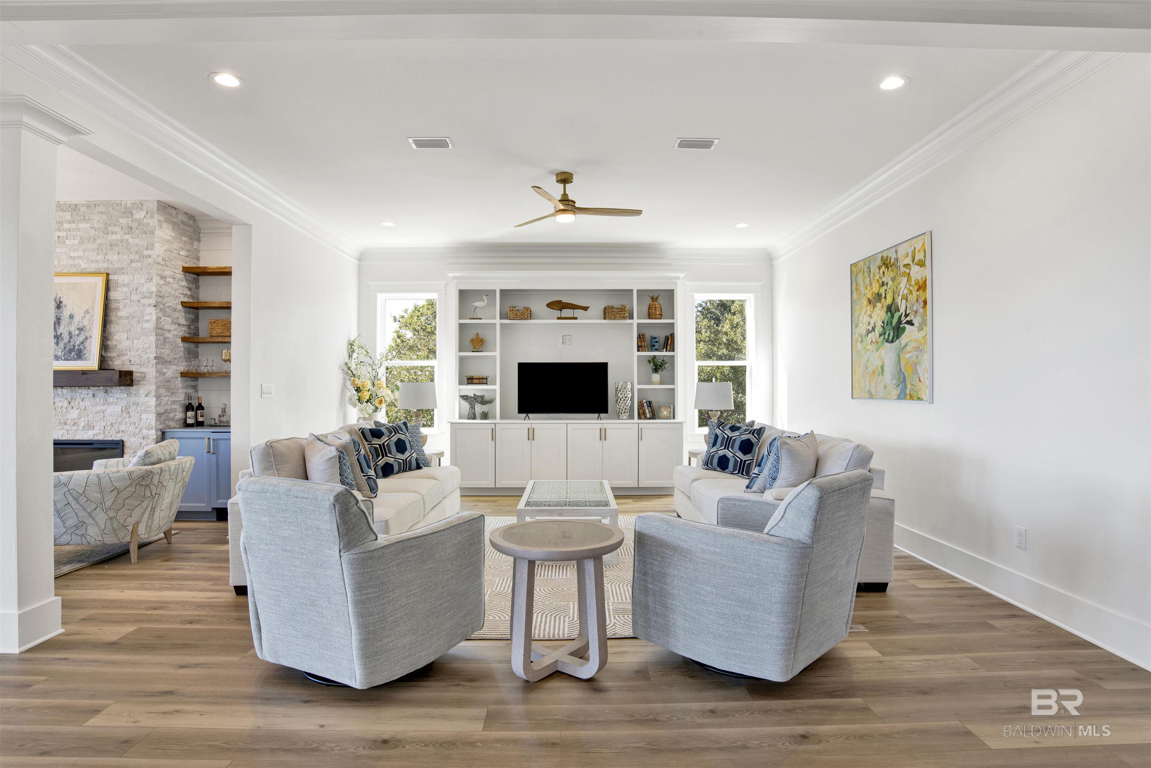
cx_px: 576
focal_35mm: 18
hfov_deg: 90.0
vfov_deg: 67.4
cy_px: 384
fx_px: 575
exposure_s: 1/13
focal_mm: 18
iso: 200
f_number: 11
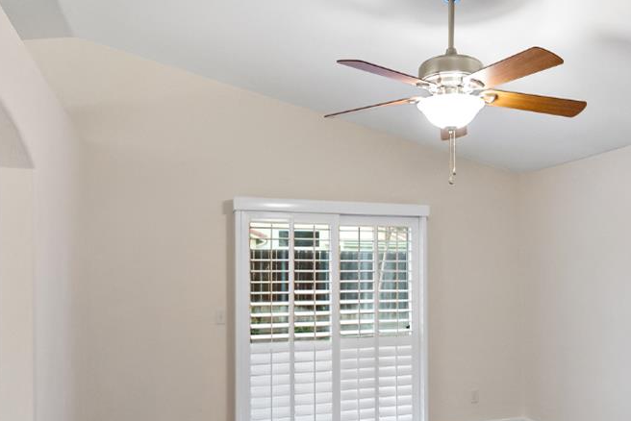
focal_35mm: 32
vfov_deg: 40.7
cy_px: 280
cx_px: 385
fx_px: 561
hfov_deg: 58.1
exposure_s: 1/160
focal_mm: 14
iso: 1250
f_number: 3.2
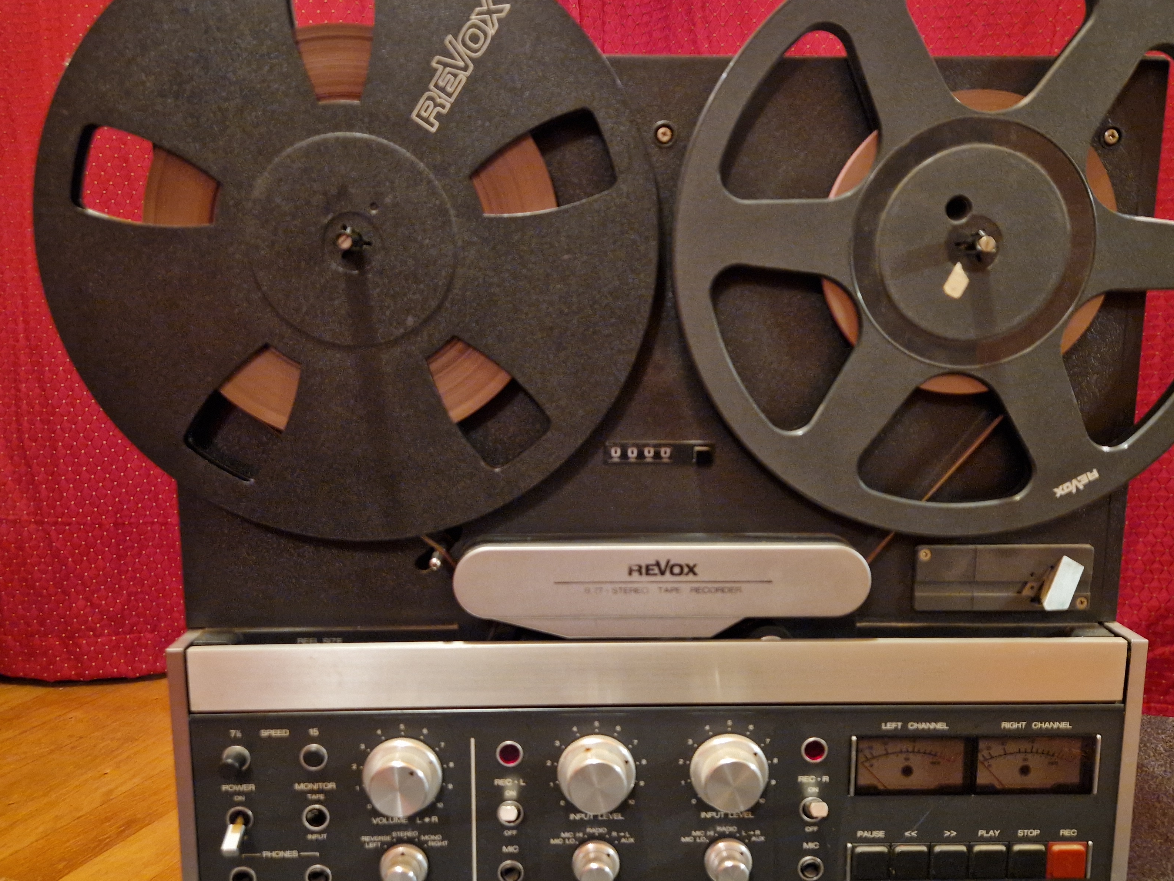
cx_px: 613
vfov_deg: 48.2
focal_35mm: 29
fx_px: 984
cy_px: 447
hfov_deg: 61.6
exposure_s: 1/25
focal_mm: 5.4
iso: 1250
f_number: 1.8
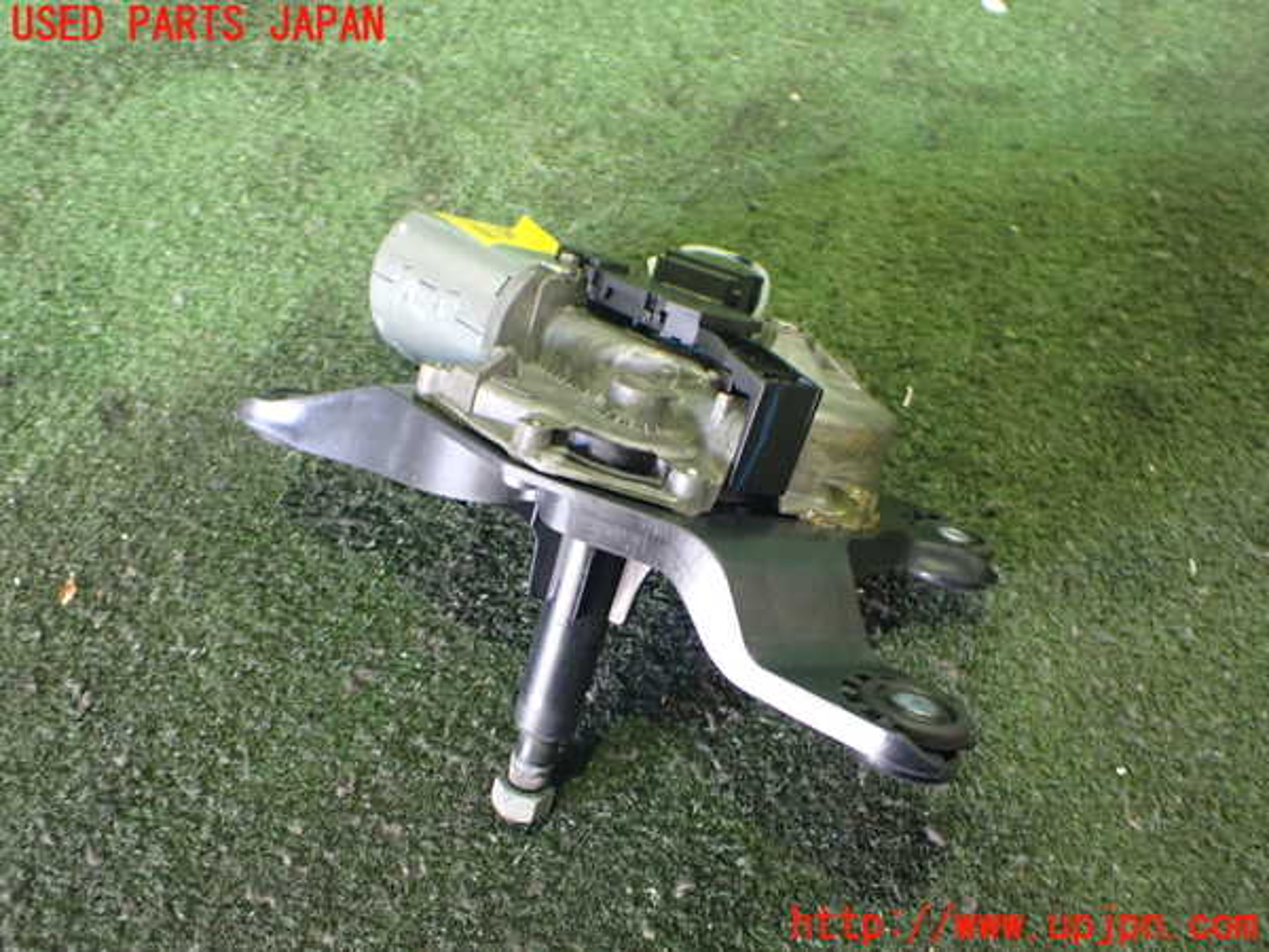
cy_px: 476
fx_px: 1100
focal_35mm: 30
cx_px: 634
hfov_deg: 60.0
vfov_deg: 46.8
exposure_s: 1/40
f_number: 2.3
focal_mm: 5.4
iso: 800
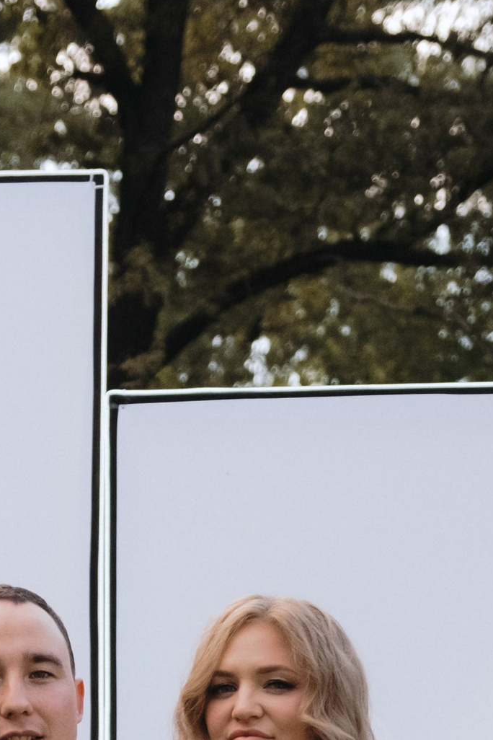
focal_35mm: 131
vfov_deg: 15.1
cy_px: 891
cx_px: 81
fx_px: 2691
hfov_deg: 10.4
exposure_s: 1/4000
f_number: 1.8
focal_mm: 23
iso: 640
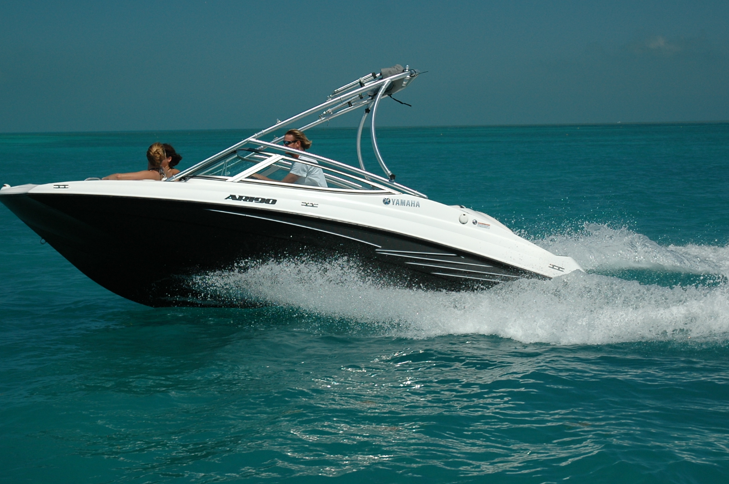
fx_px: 1456
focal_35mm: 72
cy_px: 242
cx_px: 346
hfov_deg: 28.1
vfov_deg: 18.9
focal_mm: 34
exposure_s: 1/1600
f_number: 4.2
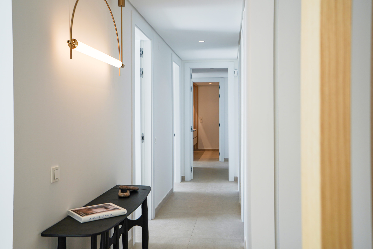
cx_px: 186
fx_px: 342
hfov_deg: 57.2
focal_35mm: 33
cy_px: 124
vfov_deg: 40.0
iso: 200
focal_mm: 33
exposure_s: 1/100
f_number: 5.6
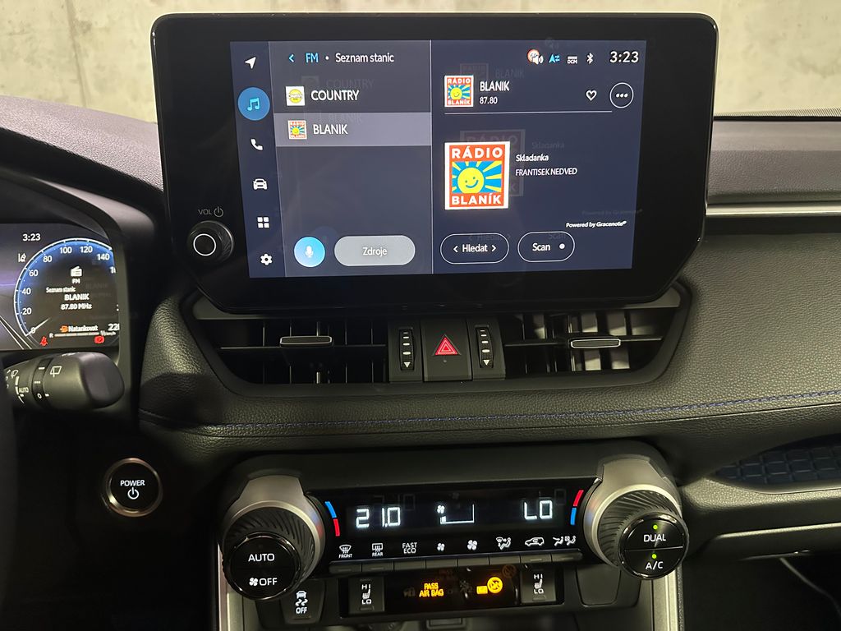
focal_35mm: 24
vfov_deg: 56.8
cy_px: 316
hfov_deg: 71.6
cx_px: 420
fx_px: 583
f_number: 1.78
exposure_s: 1/33
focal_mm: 6.86
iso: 1000
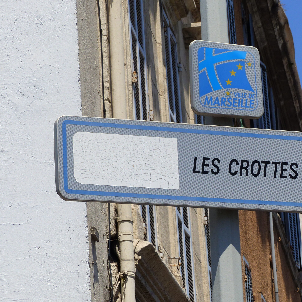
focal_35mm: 201
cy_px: 151
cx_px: 196
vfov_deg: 8.7
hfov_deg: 8.7
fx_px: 1984
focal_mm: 27.8
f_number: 4
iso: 100
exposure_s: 1/2000
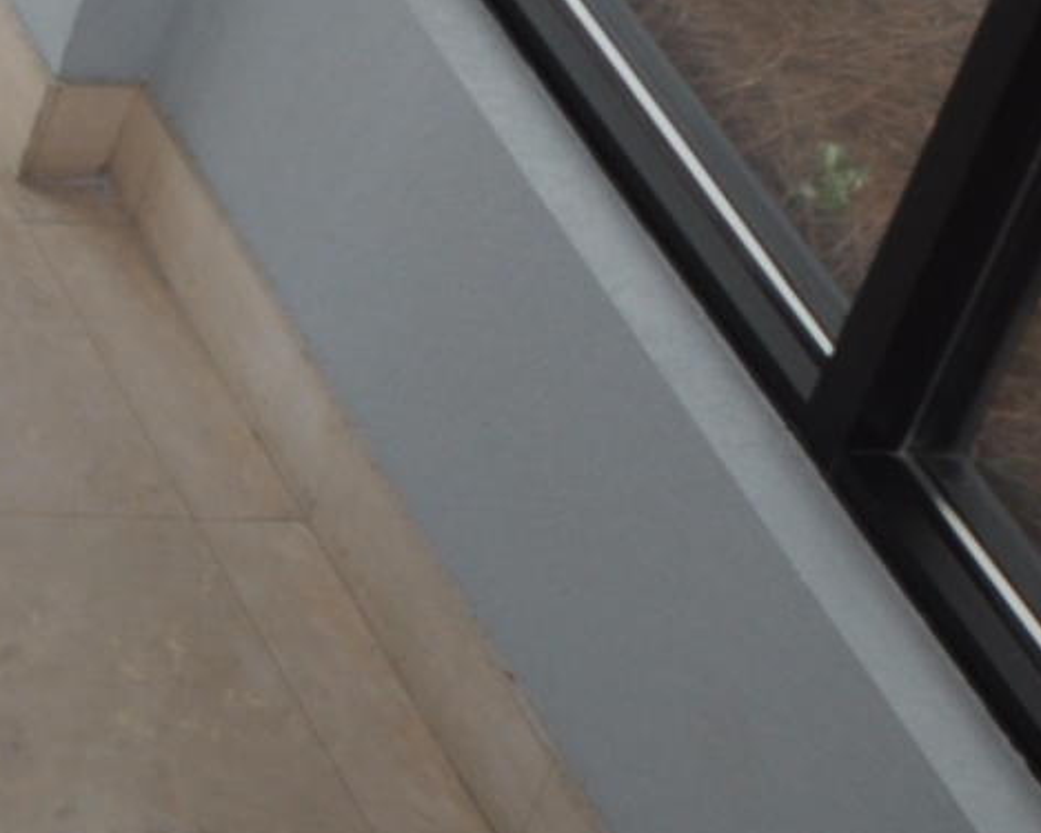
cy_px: -1168
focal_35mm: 180
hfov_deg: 8.6
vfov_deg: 7.9
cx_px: -2231
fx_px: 5545
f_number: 5.6
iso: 200
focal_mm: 20
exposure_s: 1/125
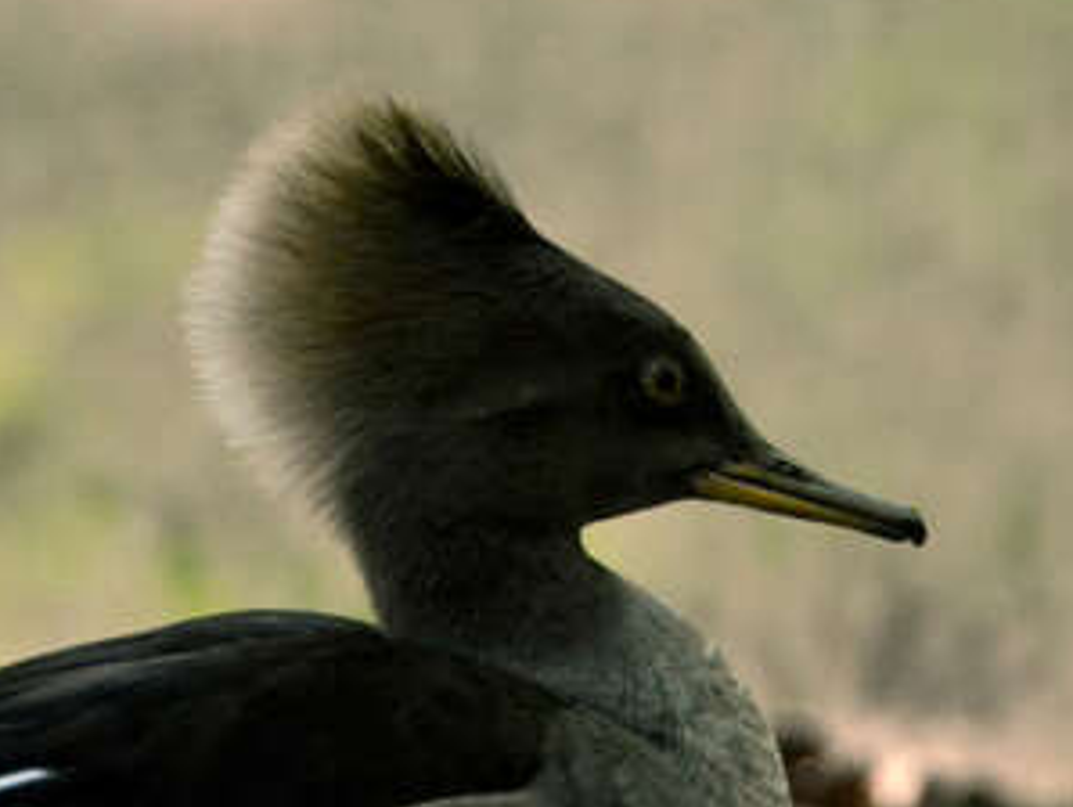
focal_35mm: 1161
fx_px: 36017
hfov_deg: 1.7
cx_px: 248
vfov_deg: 1.3
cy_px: 589
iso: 2200
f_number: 5.6
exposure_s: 1/125
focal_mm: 300
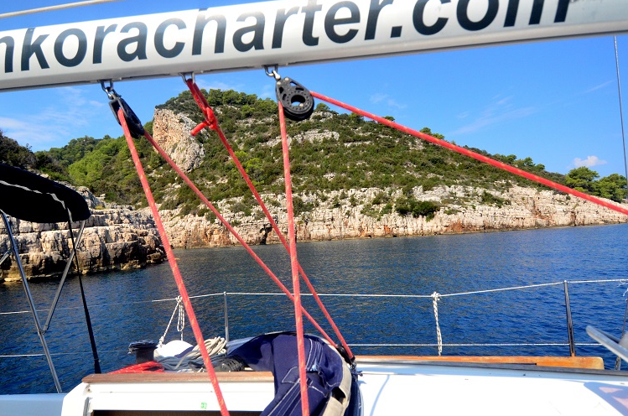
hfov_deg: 73.9
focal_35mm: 24
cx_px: 308
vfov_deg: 52.9
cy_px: 192
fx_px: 418
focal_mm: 12
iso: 1000
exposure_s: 1/8000
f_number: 4
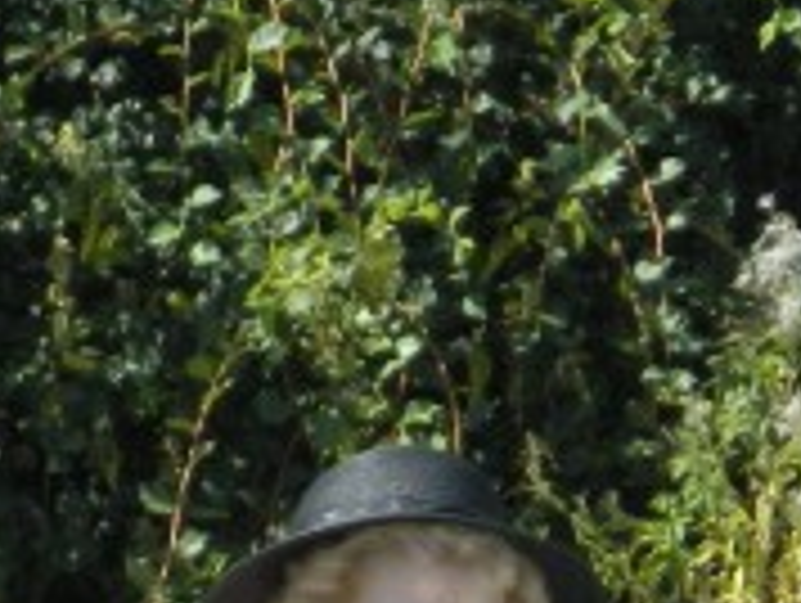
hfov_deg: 2.7
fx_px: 17170
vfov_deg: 2.0
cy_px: 1521
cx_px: 171
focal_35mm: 741
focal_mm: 23.2
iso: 140
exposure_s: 1/500
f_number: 4.7
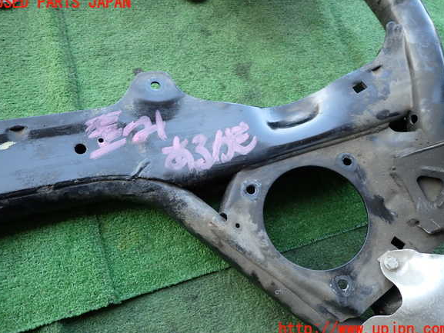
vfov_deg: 53.1
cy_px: 166
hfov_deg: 67.3
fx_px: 334
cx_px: 222
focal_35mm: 26
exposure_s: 1/125
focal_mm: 4.5
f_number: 2
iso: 125
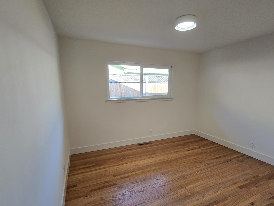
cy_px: 112
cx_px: 140
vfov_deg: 77.9
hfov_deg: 94.5
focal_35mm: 16
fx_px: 127
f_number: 2.2
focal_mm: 2.2
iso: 80
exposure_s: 1/60
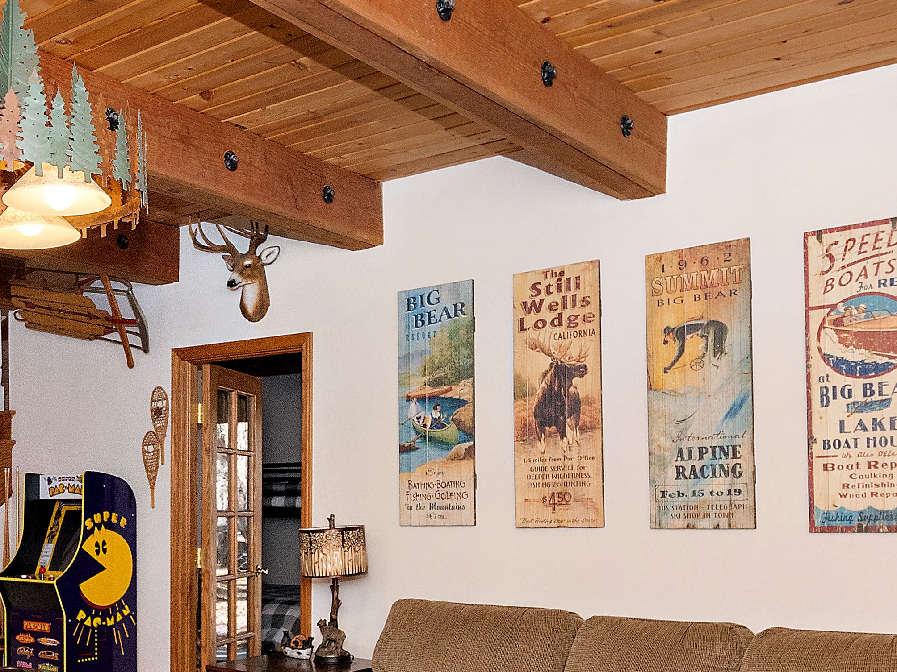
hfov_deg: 44.4
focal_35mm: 40
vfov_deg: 35.1
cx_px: 170
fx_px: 1037
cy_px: 513
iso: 320
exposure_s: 1/200
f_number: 5.6
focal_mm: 10
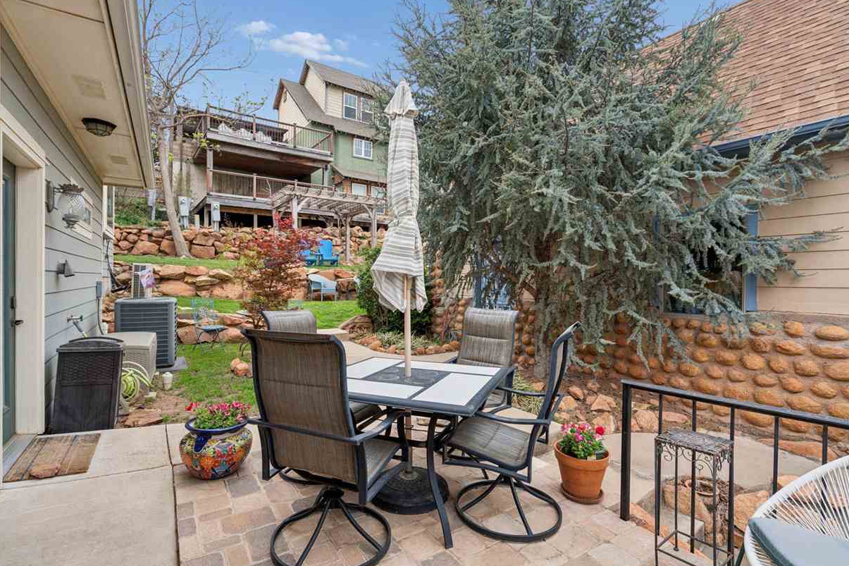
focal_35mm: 17
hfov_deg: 93.3
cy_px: 284
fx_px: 401
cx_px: 411
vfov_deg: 70.4
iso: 200
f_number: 7.1
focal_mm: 16
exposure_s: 1/50
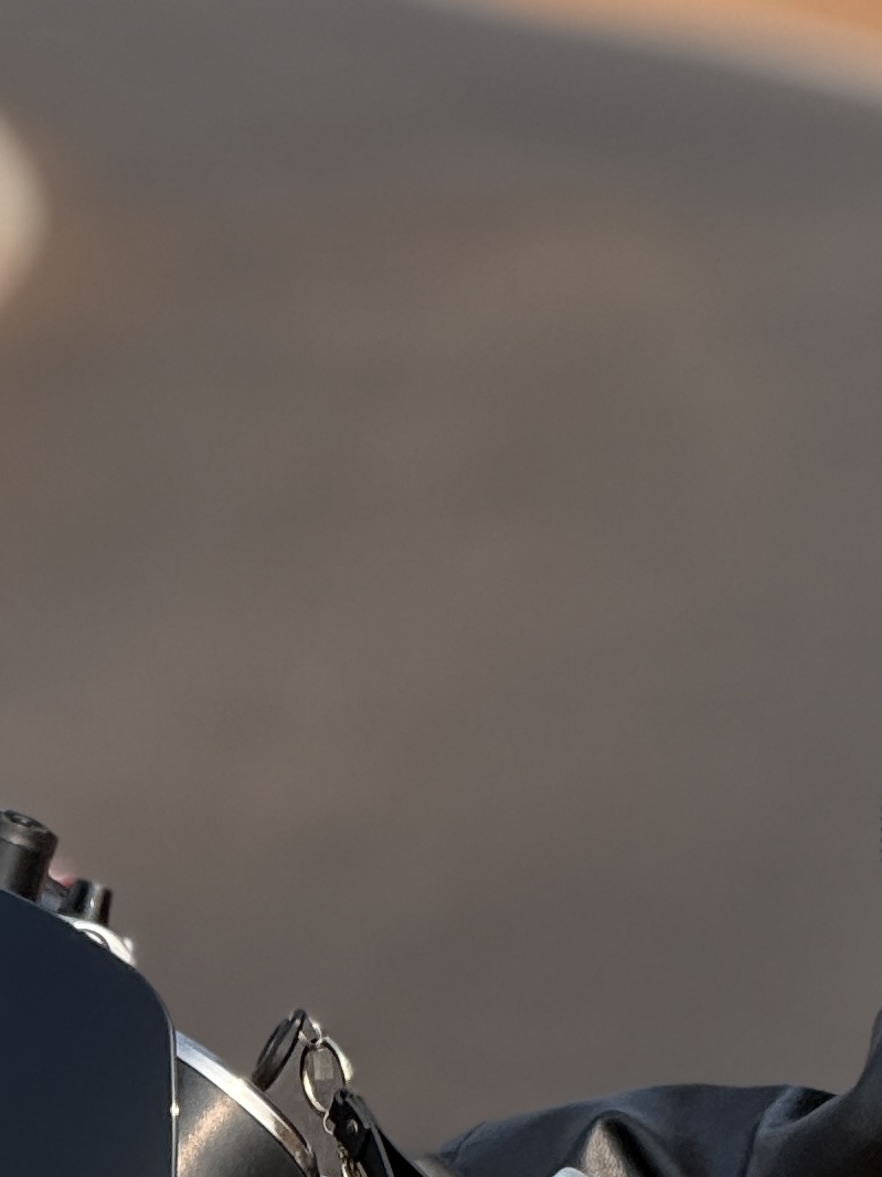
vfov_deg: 4.4
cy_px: -85
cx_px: 885
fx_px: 15430
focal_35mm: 454
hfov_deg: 3.3
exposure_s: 1/616
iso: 64
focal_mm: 15.66
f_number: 2.8
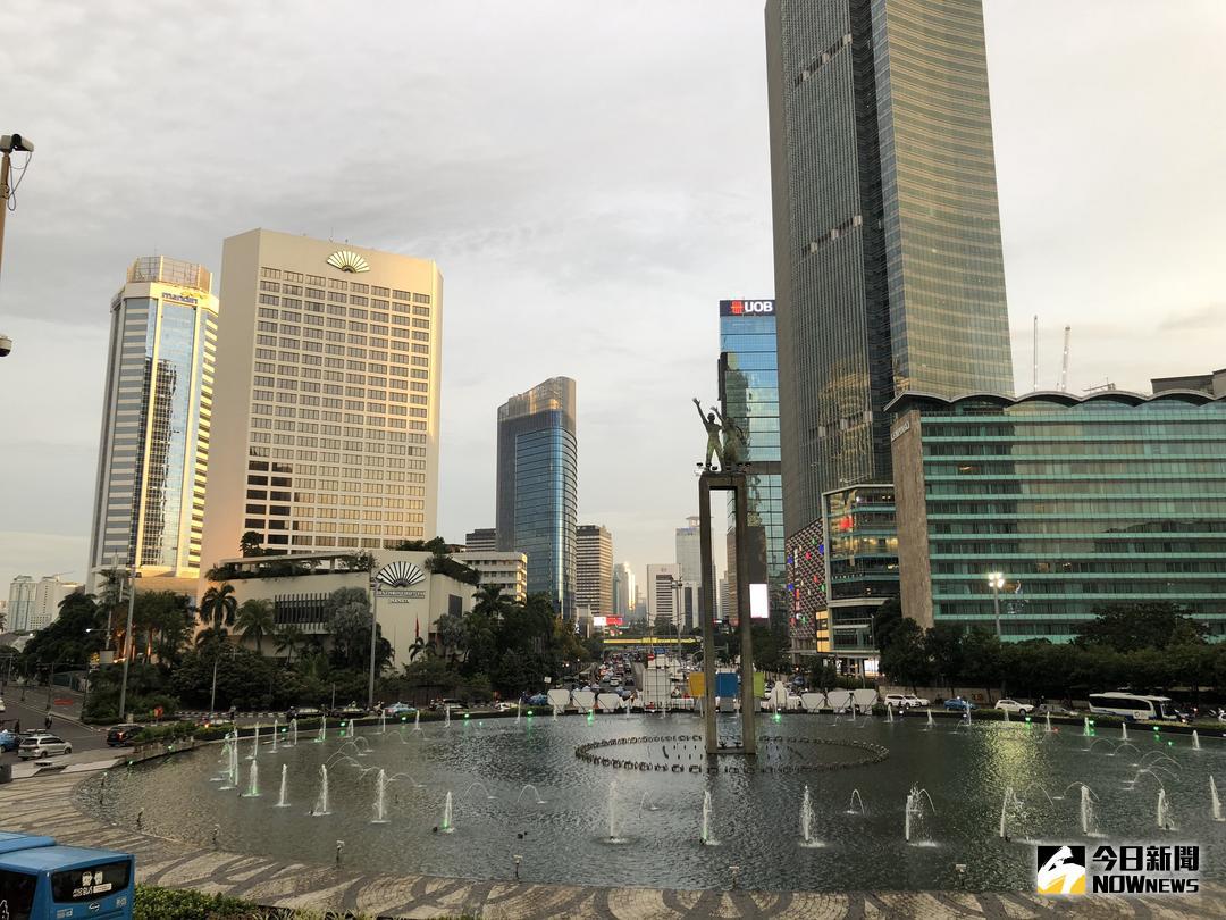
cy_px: 460
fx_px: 992
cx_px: 613
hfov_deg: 63.4
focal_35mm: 28
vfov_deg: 49.7
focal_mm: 3.99
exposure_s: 1/100
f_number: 1.8
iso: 25
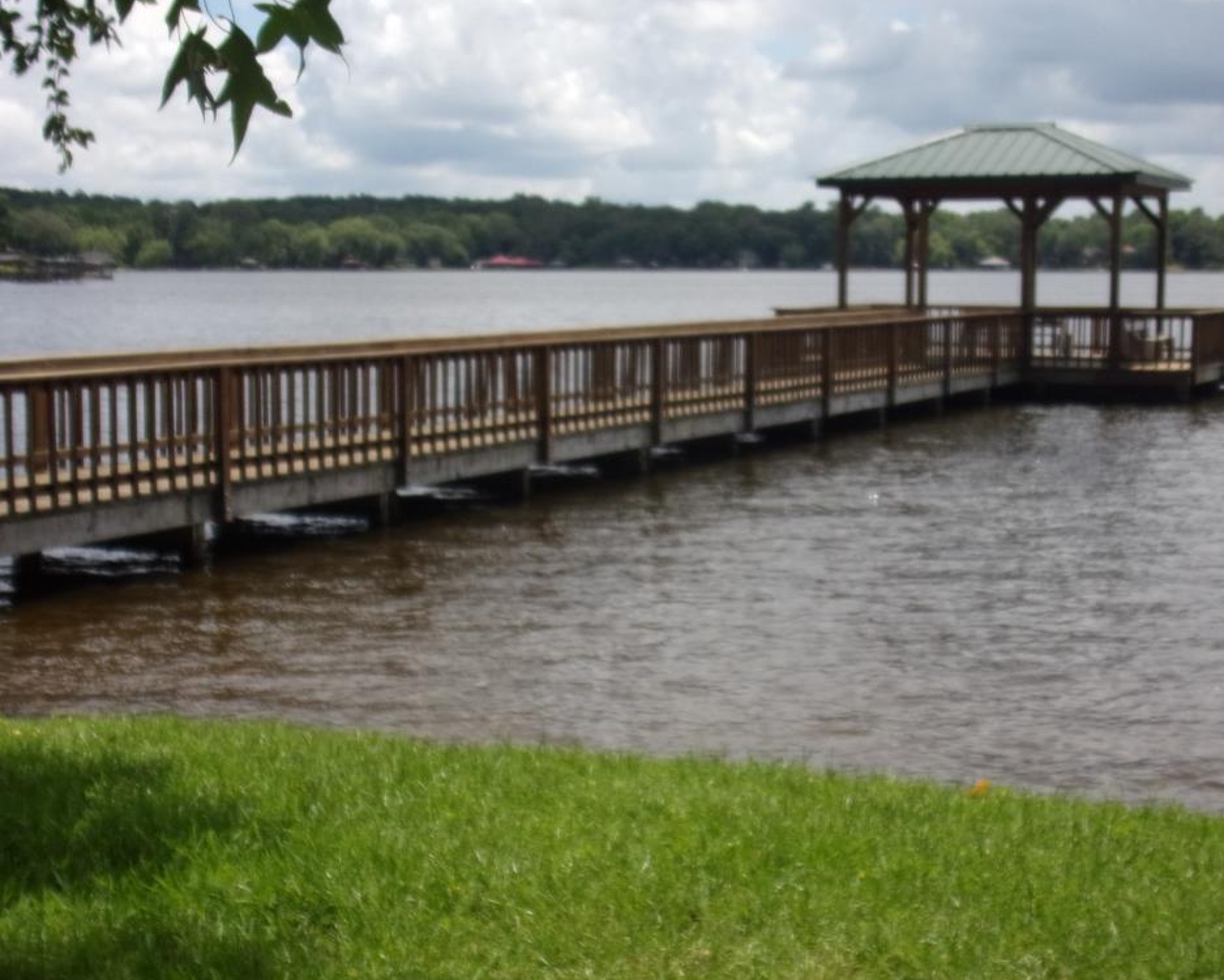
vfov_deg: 30.9
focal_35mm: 49
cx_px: 658
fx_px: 1776
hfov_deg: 38.0
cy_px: 483
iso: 80
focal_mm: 8.3
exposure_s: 1/750
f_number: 4.1
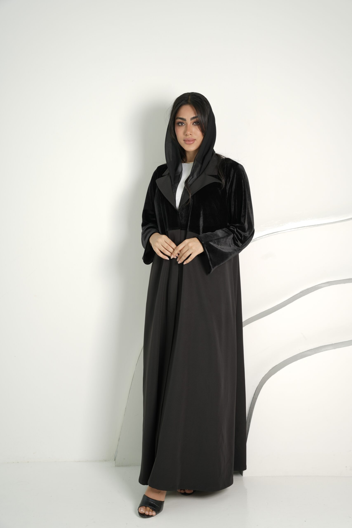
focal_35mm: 49
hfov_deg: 27.5
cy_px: 264
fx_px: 720
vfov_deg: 40.3
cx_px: 176
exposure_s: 1/125
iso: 80
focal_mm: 49.1
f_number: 8
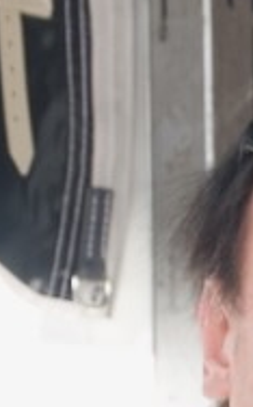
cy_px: 673
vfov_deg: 3.3
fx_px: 6994
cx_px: 487
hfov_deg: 2.1
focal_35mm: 632
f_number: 3.5
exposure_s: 1/250
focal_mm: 33.51
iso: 400
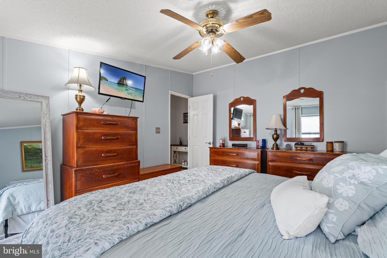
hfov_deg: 97.1
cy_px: 129
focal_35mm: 16
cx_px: 194
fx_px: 171
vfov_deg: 74.1
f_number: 6.3
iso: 200
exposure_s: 1/1.25
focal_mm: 10.6
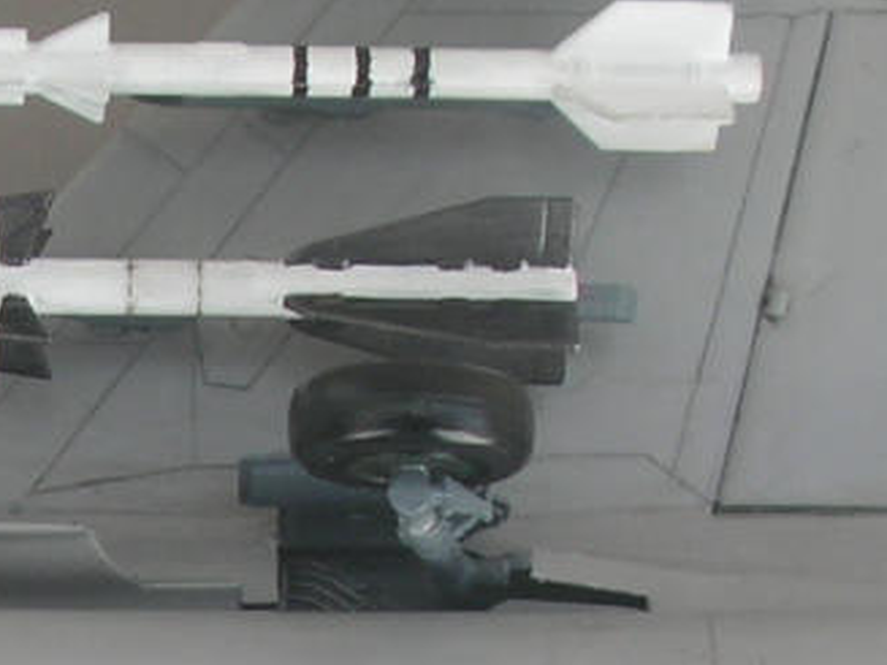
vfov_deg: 7.8
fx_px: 4764
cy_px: 1018
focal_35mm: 186
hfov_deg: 10.5
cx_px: -100
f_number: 3.3
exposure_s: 1/60
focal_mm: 6.3
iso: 50
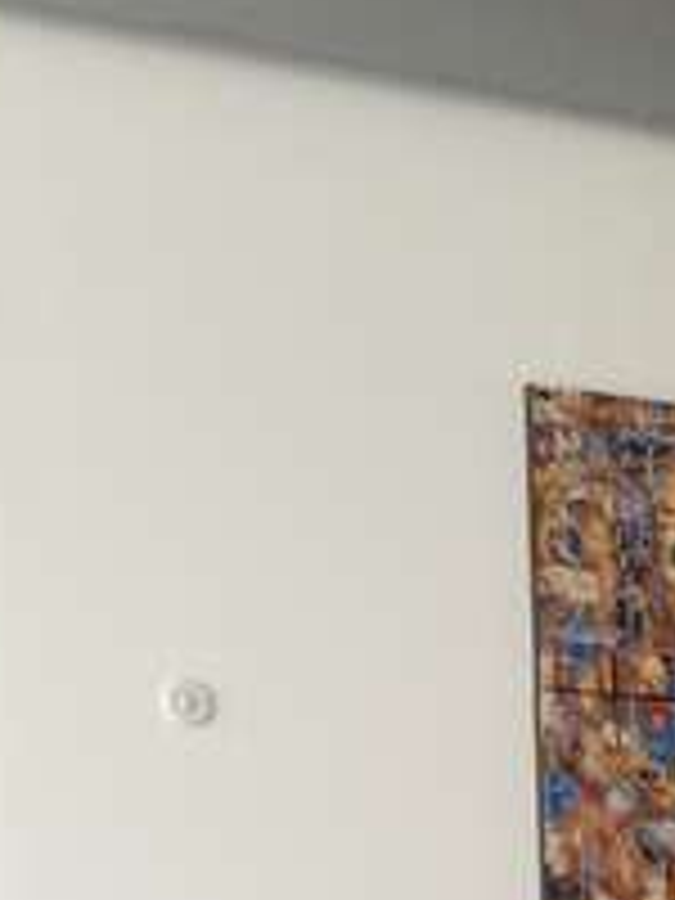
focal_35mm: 120
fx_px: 3120
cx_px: 1066
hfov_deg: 11.7
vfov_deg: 14.4
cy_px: 1620
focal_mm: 4.12
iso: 50
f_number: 2.2
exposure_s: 1/30
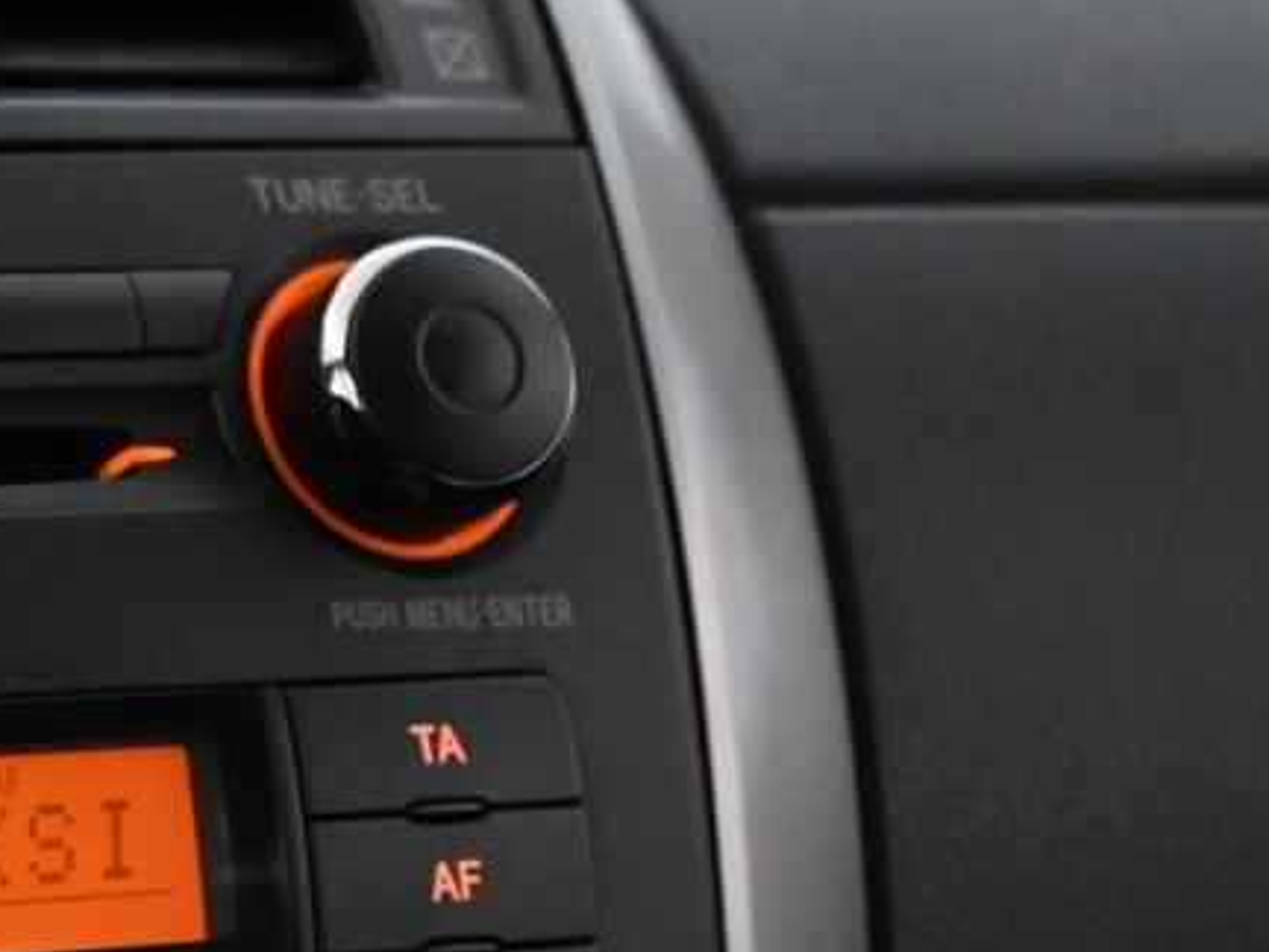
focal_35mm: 119
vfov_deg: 12.3
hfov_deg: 15.6
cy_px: 920
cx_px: -458
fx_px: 4362
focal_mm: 22
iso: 2000
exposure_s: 1/40
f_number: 4
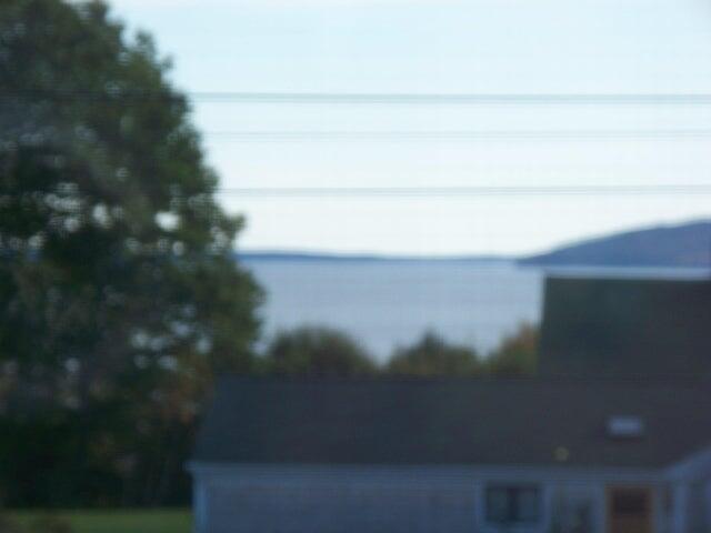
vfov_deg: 8.2
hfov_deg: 11.0
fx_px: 3697
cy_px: 266
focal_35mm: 180
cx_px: 356
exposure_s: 1/200
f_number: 5.1
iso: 125
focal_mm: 37.7
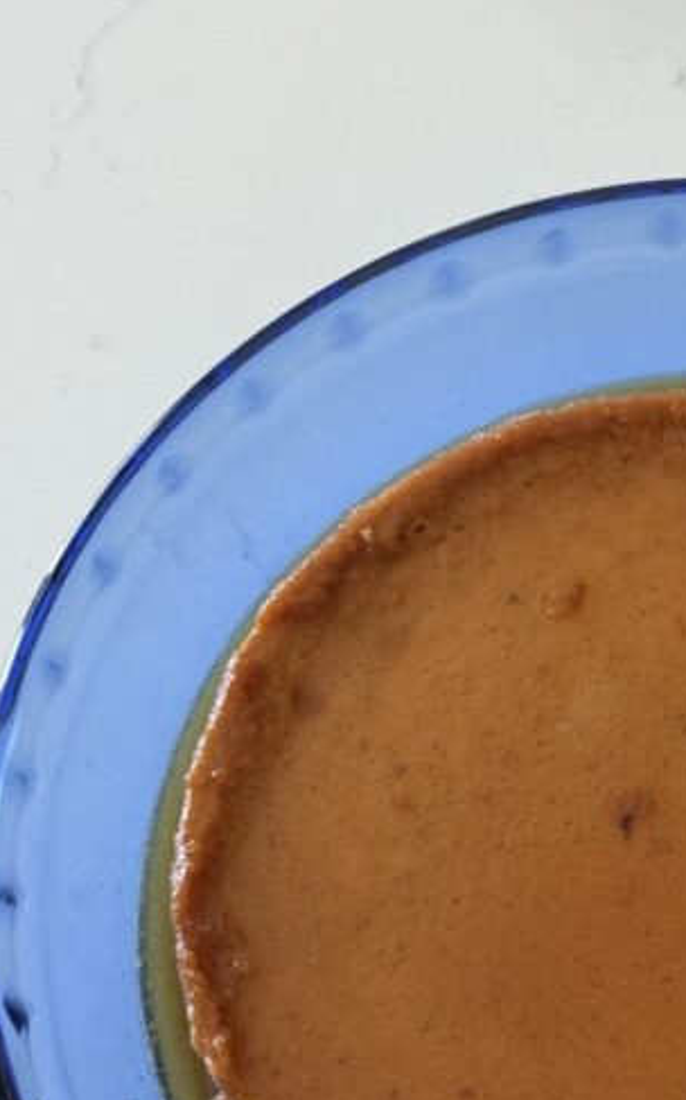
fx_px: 3204
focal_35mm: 107
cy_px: 750
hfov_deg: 12.0
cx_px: 772
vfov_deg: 19.4
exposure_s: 1/60
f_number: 1.78
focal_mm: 6.76
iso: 160
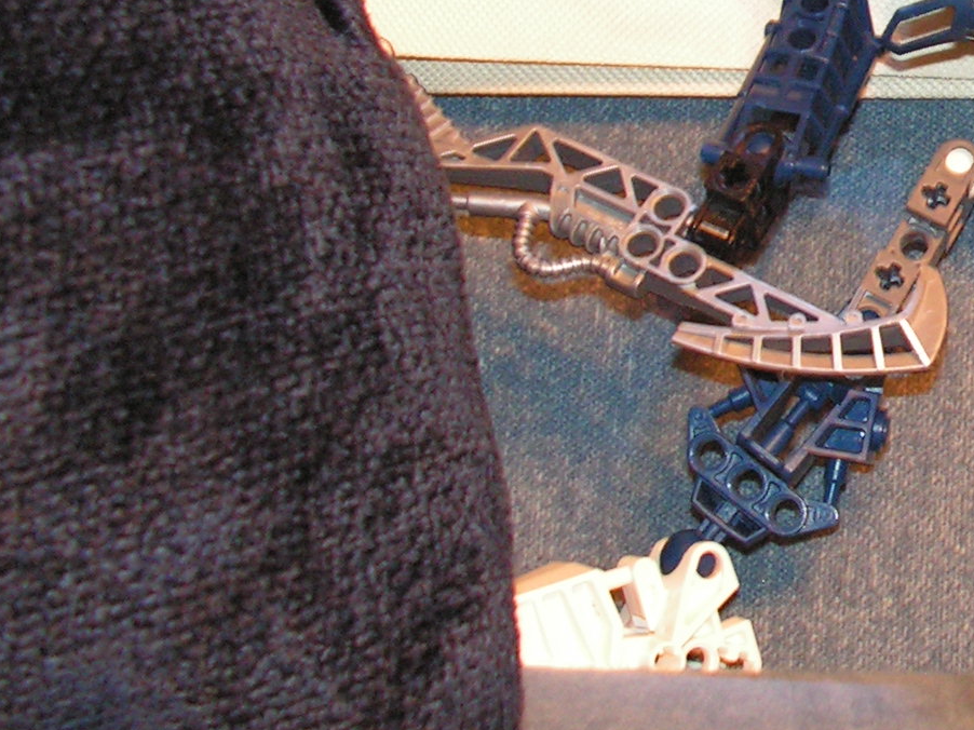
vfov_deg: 13.5
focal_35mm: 109
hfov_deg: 17.4
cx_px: 1082
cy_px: 215
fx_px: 3066
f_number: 3.2
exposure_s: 1/8
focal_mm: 8.1
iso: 200
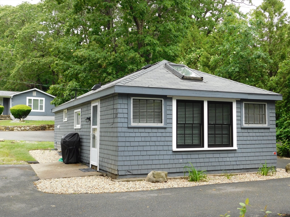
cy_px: 108
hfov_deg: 46.8
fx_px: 335
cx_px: 145
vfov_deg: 36.0
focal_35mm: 40
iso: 125
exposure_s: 1/320
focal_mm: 7.1
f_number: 3.6
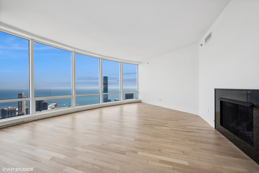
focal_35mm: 14
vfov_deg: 81.2
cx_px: 130
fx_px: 101
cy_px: 86
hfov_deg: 104.3
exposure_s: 1/90
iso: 200
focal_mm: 14
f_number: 9.5
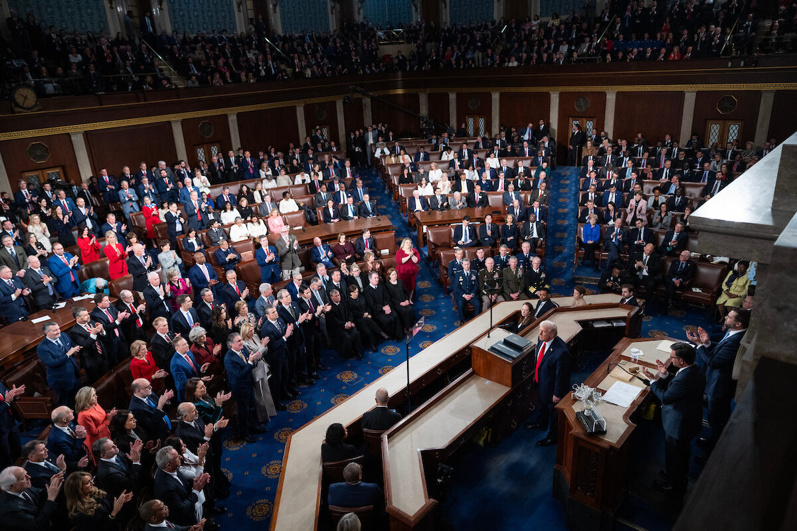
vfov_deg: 51.3
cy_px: 266
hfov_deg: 71.5
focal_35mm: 25
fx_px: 553
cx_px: 398
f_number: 2.8
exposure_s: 1/640
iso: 2000
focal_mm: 25
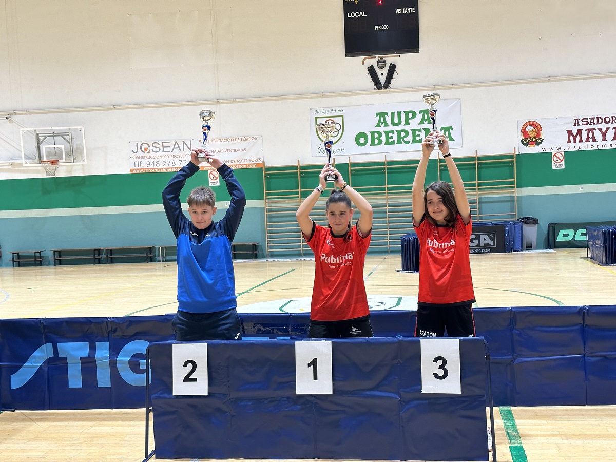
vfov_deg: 30.3
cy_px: 231
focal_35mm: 48
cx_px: 308
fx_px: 854
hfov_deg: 39.7
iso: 125
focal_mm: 6.86
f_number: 1.78
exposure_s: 1/50
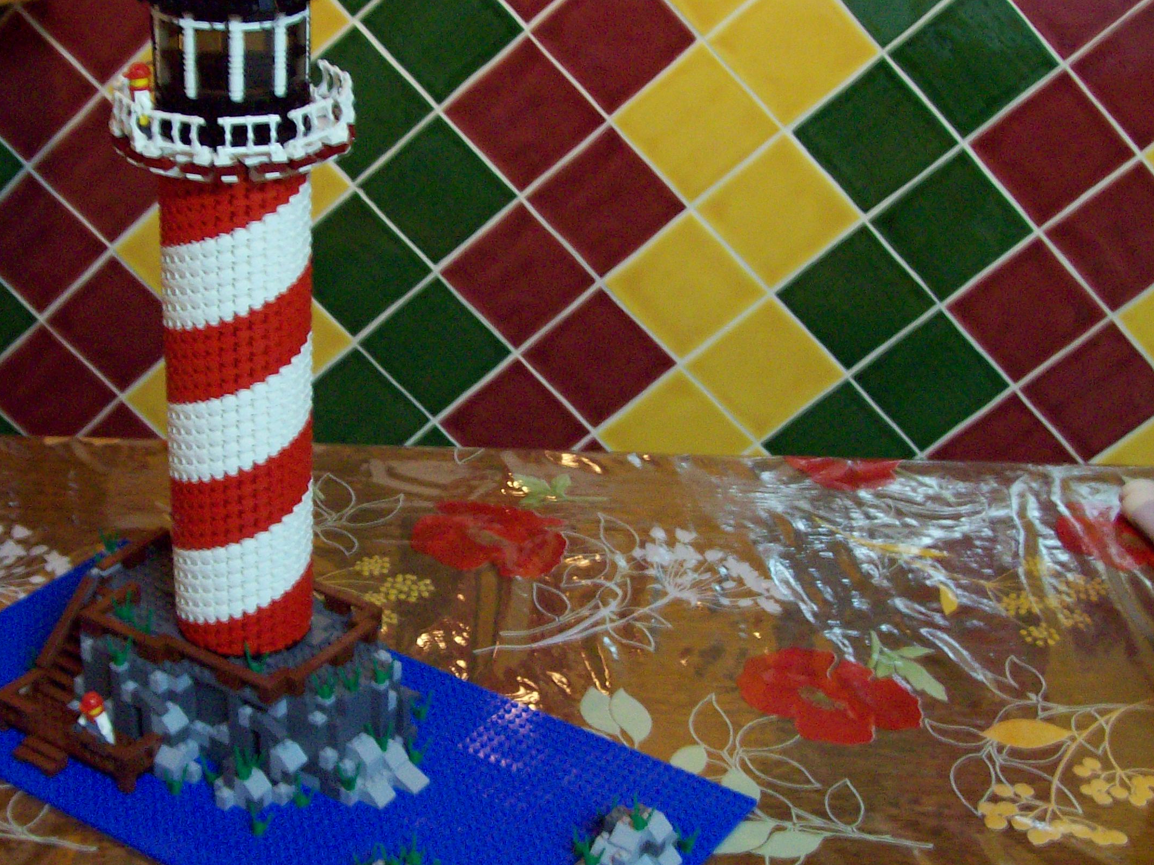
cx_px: 387
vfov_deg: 24.4
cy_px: 427
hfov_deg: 31.9
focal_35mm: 60
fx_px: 2000
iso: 160
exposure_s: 1/8
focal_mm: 7.6
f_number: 3
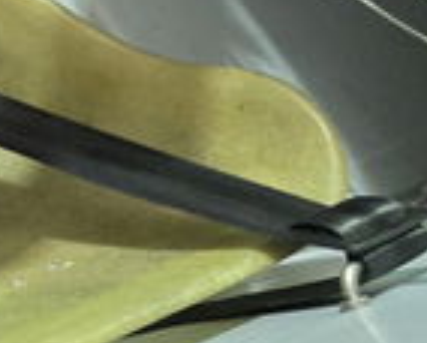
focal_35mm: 121
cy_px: -18
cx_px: -719
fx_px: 1531
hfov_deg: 11.7
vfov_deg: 12.6
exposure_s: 1/60
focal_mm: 6.3
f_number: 1.7
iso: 1250
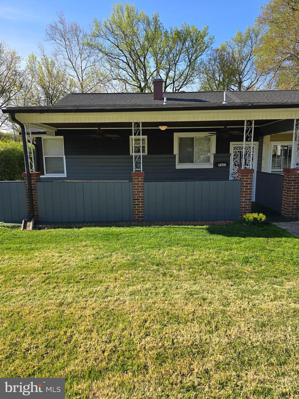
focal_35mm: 23
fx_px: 265
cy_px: 200
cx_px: 150
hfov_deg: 58.9
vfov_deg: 73.9
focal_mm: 6.3
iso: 12
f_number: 1.7
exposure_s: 1/355
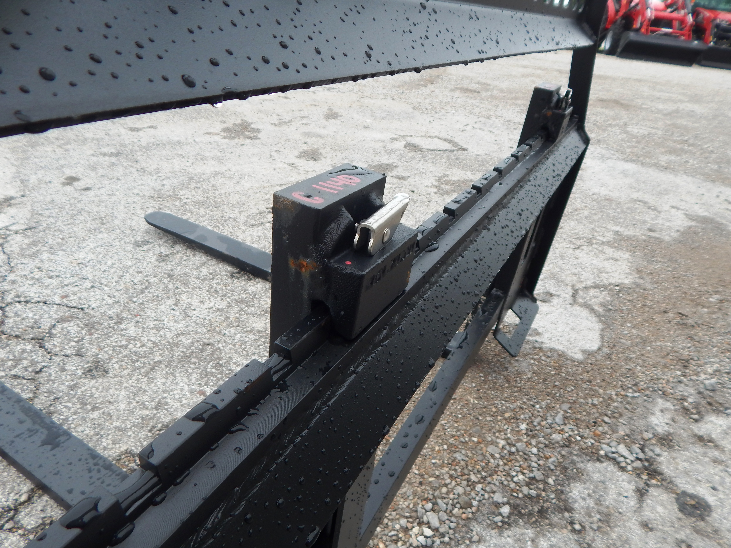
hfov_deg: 76.4
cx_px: 366
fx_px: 465
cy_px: 274
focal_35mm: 22
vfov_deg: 61.1
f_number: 3
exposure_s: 1/640
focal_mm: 4
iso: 125
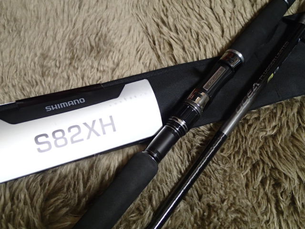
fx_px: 405
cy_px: 114
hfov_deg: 41.2
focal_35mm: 46
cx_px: 152
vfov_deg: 31.5
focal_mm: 8.41
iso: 640
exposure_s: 1/50
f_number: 3.1
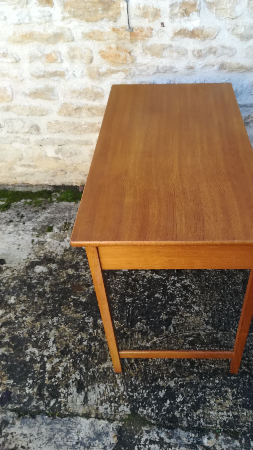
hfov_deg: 39.8
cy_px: 227
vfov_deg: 66.1
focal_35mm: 29
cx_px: 165
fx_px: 346
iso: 80
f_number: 2.2
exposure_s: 1/120
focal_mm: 3.83
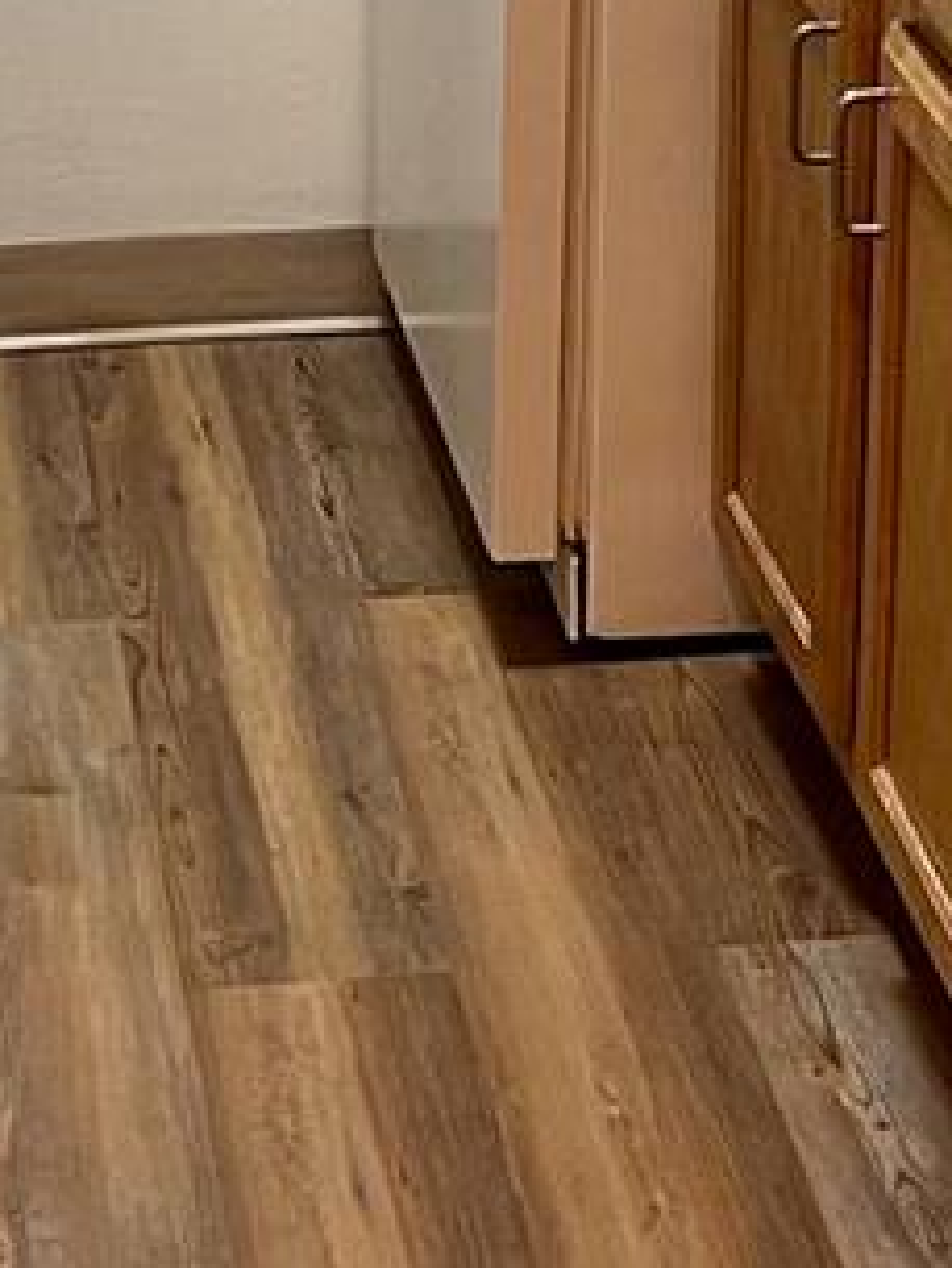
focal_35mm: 131
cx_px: 557
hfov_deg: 11.3
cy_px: 412
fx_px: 4800
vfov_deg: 15.0
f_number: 1.5
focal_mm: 5.7
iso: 160
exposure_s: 1/60
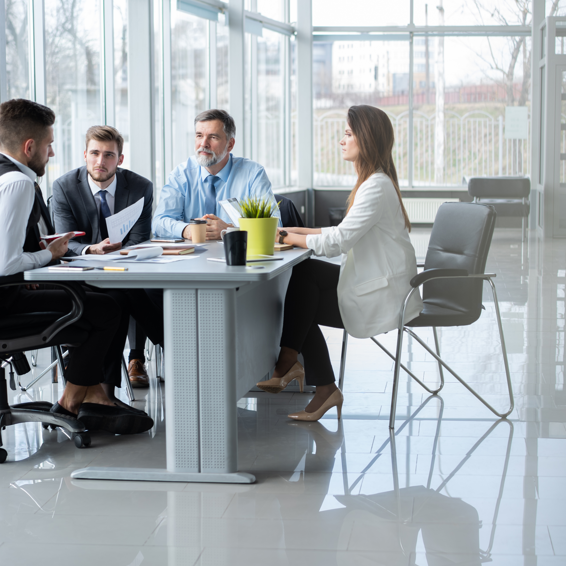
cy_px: 286
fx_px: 1313
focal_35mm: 71
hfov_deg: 24.2
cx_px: 372
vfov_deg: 24.3
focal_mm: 55
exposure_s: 1/100
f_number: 2.5
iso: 64
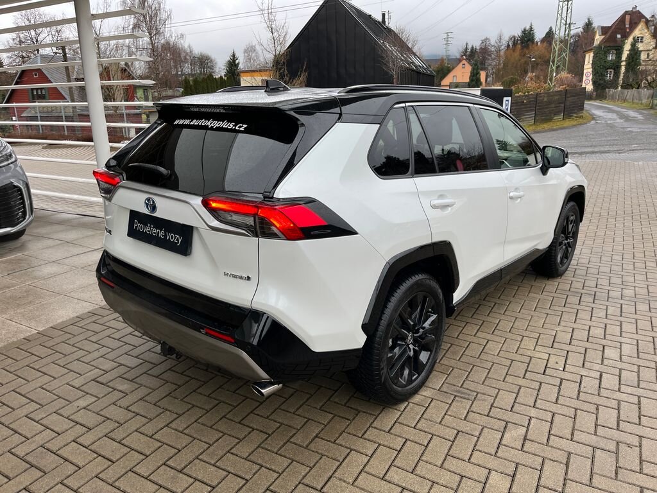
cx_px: 328
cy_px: 246
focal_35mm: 26
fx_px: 493
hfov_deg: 67.3
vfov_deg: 53.1
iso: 32
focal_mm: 5.1
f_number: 1.6
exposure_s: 1/122
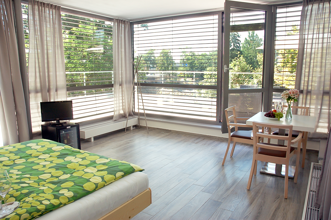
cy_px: 110
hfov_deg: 67.4
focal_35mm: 27
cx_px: 166
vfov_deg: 47.8
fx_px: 248
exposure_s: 1/60
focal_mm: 18
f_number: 6.3
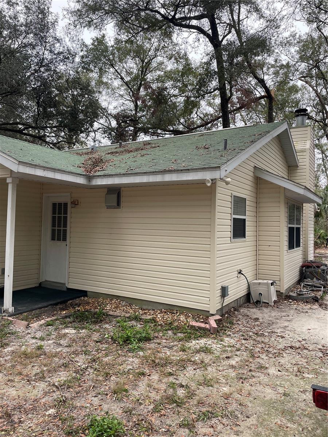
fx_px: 328
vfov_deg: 67.3
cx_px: 164
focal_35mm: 26
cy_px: 218
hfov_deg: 53.1
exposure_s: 1/412
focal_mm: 4.2
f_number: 1.6
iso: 32
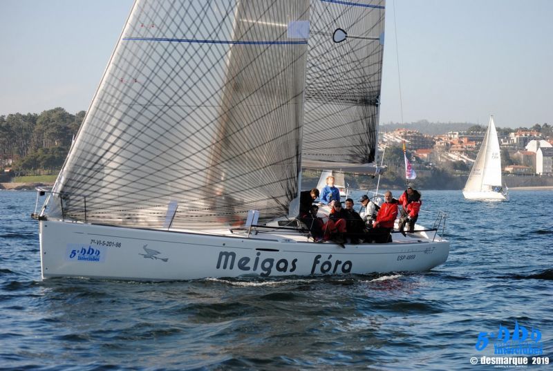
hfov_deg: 17.0
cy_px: 186
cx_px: 276
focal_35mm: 120
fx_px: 1847
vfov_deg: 11.5
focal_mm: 80
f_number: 5.6
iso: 140
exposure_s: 1/500
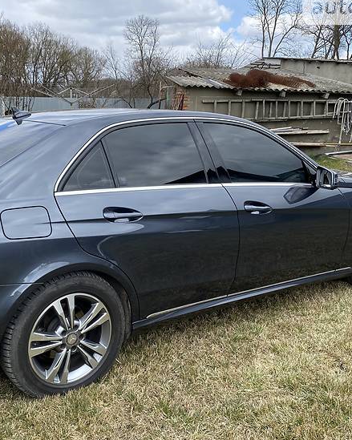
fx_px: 482
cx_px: 109
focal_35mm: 37
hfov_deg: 39.5
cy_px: 221
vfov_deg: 49.1
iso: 32
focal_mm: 4.2
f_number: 1.8
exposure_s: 1/878
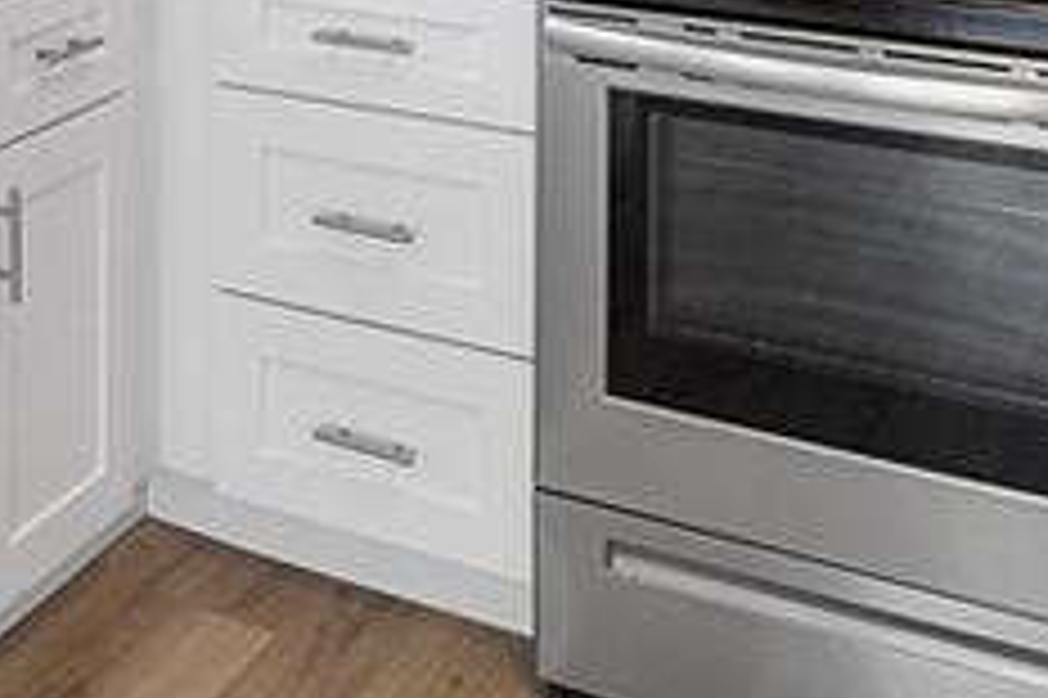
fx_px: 1920
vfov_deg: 17.8
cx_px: -4
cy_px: -435
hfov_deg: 28.6
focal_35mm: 66
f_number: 10
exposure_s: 1/20
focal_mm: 10
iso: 250
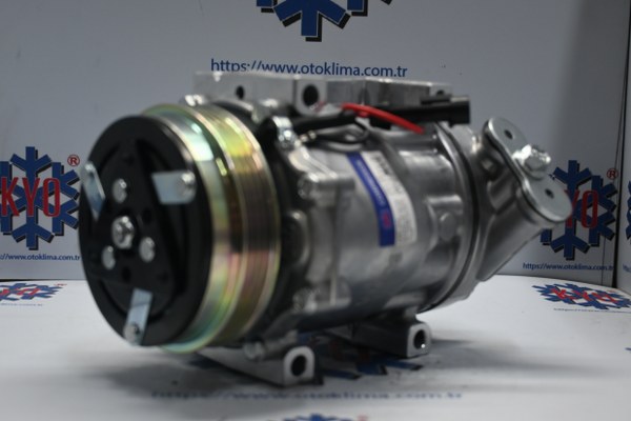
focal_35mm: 52
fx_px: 920
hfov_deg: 37.9
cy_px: 210
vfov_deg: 25.8
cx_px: 316
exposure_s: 1/60
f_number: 5.3
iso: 560
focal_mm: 35
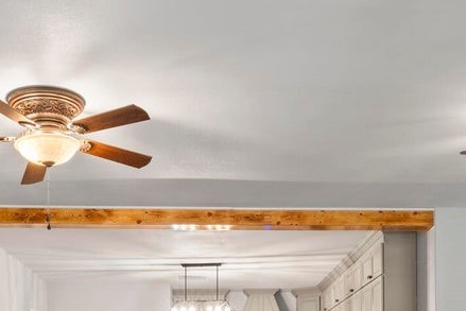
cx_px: 211
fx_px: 725
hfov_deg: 35.6
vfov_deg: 22.3
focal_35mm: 56
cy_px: 377
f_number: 9
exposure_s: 2.5
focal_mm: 16
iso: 250
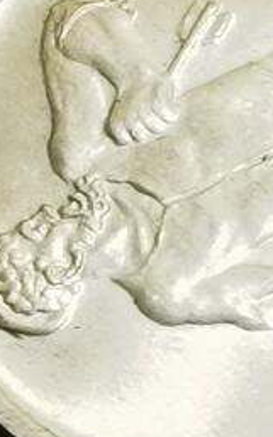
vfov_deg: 5.1
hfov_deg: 3.2
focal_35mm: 414
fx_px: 4934
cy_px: 298
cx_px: 320
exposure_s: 1/100
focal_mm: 6.67
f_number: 1.9
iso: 64
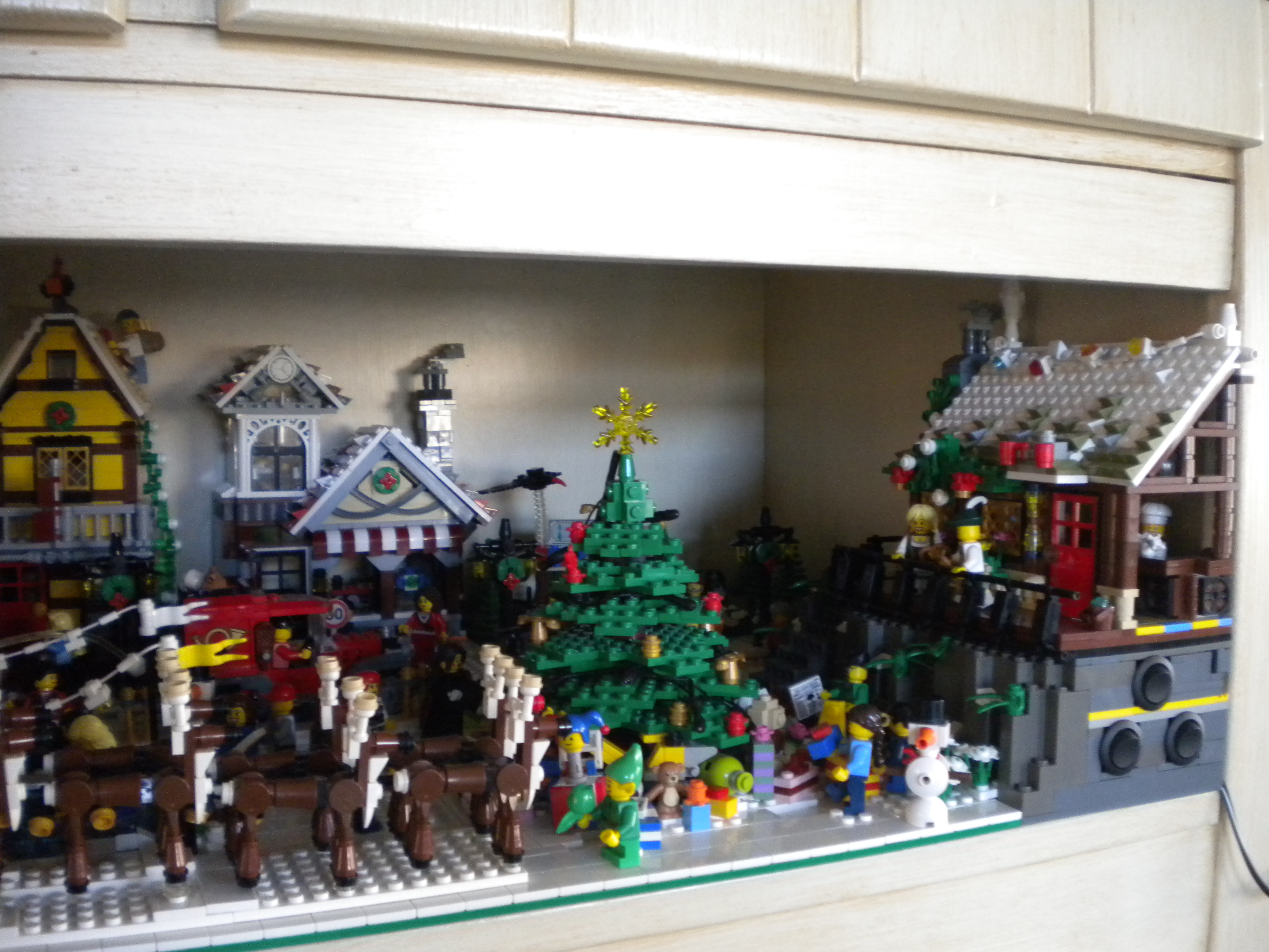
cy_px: 476
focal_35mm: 35
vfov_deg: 40.7
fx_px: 1283
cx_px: 634
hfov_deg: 52.6
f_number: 3.1
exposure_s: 1/37.5
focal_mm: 6.3
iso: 400
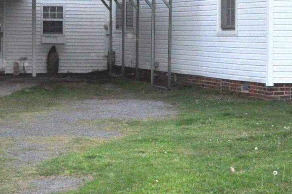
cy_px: 45
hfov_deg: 17.7
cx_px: 161
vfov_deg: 11.7
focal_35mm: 116
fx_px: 940
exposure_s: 1/200
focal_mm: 18
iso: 1000
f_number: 18
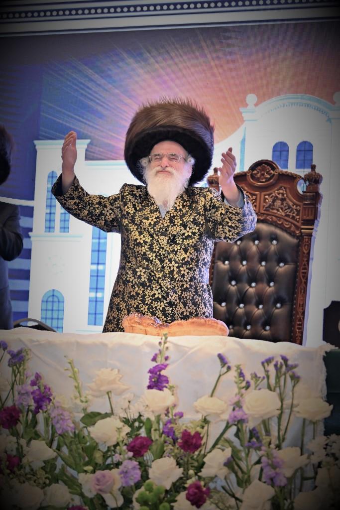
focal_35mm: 86
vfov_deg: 23.6
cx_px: 170
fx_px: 1218
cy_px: 255
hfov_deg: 15.9
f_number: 2.8
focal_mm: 86
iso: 500
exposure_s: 1/160
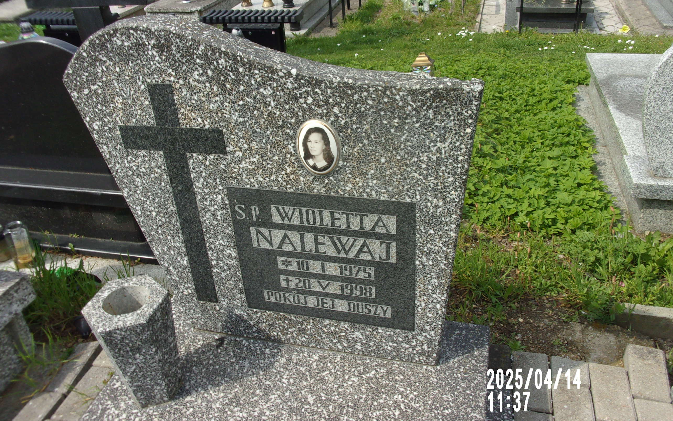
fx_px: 550
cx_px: 340
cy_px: 191
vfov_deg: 41.8
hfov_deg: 62.9
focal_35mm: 30
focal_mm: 5.1
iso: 80
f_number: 10.8
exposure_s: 1/70
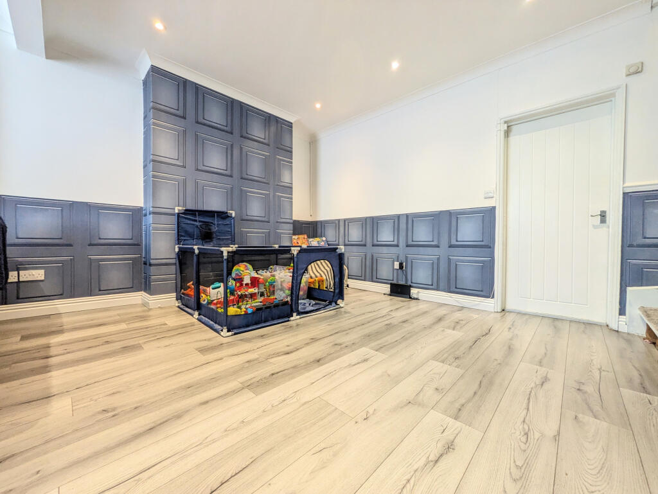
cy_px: 247
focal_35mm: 14
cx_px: 329
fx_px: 266
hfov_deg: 102.0
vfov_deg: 85.7
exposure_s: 1/33.3
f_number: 2.2
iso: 130
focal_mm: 1.83
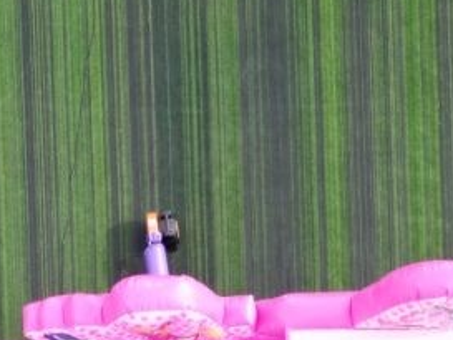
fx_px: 1178
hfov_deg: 21.8
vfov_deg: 14.4
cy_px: 615
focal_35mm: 90
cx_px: 207
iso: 140
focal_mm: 6.72
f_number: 1.7
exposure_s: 1/725
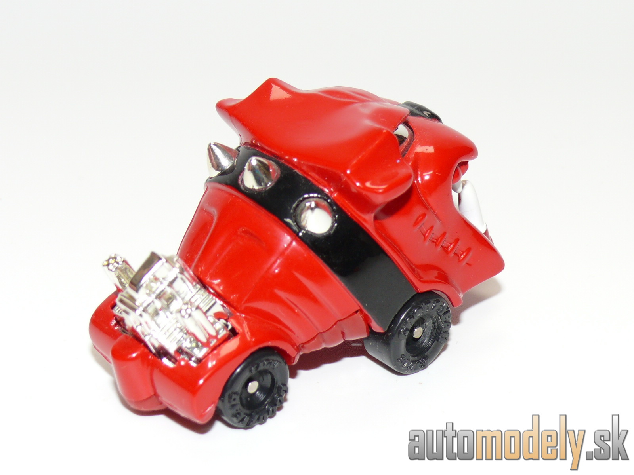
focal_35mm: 87
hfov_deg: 22.5
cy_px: 238
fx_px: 1593
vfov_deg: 17.0
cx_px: 317
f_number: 4
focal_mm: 12.2
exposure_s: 1/30
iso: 100
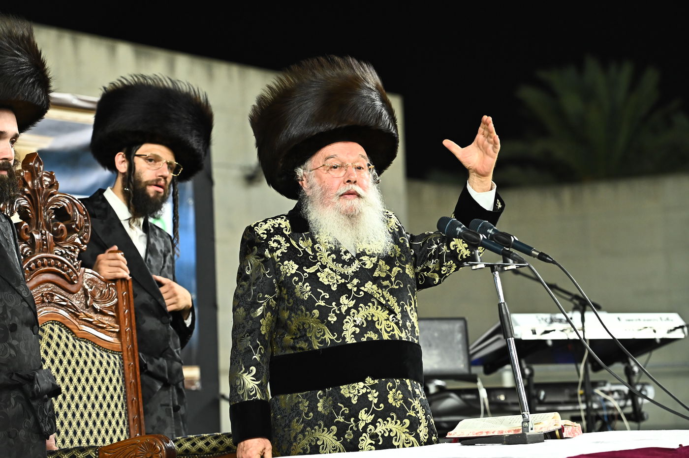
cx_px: 344
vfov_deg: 11.2
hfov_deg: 16.8
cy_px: 229
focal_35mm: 122
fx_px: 2334
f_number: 5.6
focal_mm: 122
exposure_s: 1/160
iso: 3200
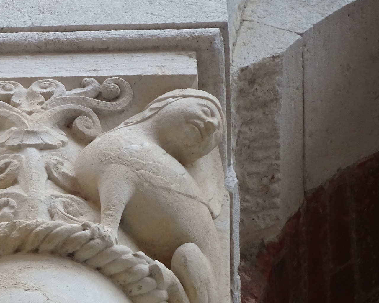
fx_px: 6303
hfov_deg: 3.4
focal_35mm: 562
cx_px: 34
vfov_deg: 2.8
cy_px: 226
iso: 640
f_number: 6.3
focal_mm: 52.59
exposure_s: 1/250
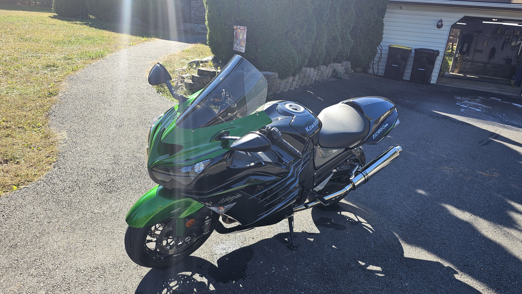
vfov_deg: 44.2
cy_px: 176
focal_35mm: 26
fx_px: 360
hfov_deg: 71.9
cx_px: 267
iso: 12
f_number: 1.7
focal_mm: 6.3
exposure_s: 1/180
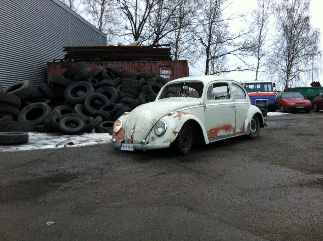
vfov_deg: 40.6
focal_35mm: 35
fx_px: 326
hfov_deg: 52.7
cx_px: 162
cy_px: 120
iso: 80
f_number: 2.8
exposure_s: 1/20
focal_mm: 3.85
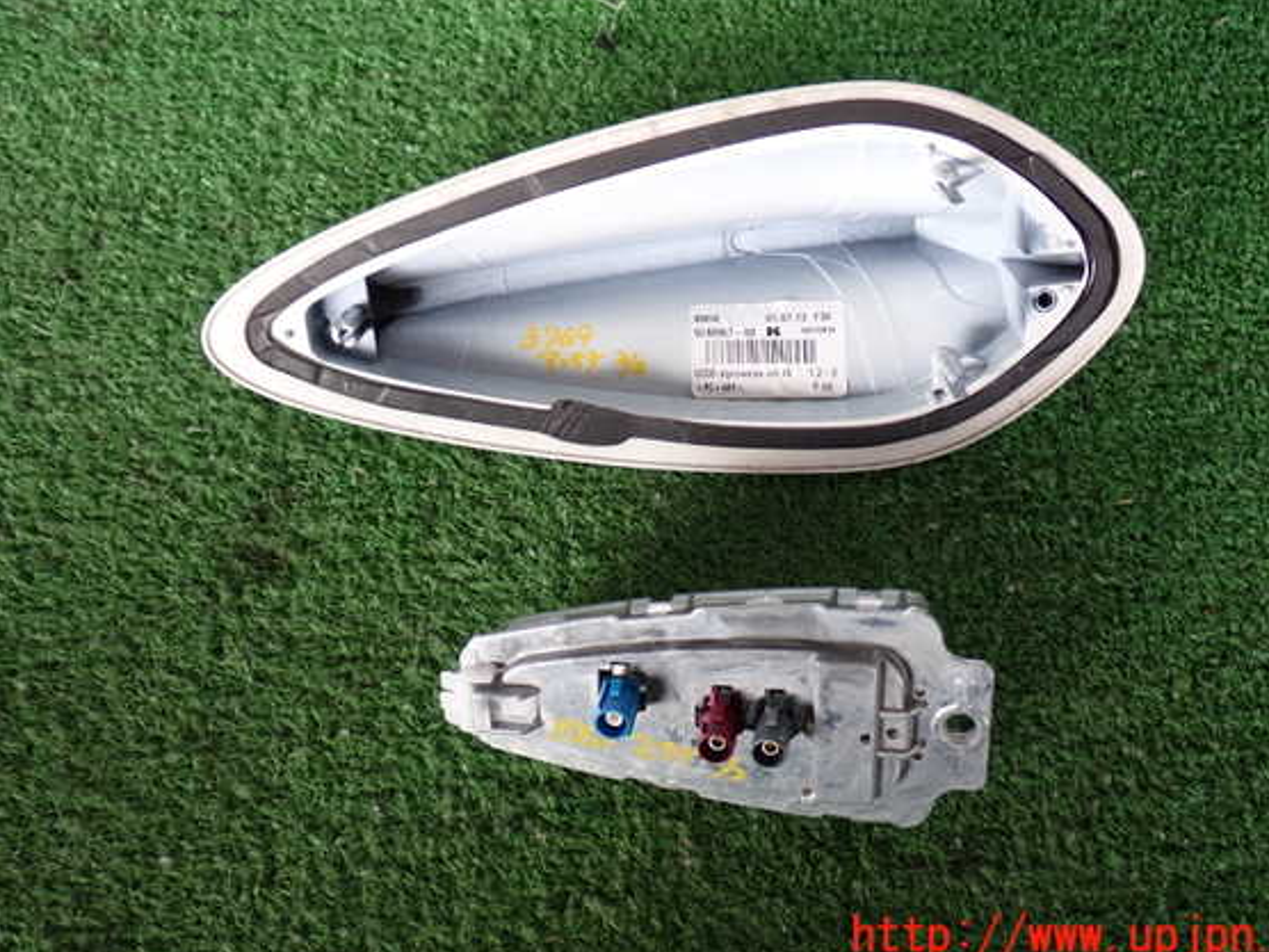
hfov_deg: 45.7
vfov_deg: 35.1
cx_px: 682
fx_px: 1503
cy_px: 452
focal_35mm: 41
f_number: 2.7
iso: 200
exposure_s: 1/60
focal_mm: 6.83
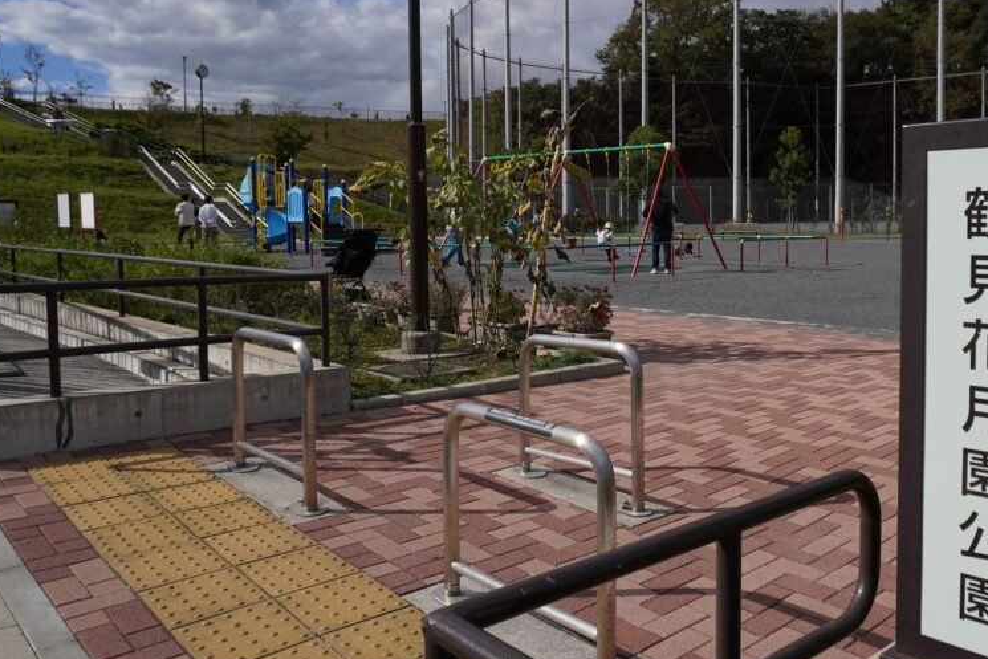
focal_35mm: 33
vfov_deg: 39.9
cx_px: 639
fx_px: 906
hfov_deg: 56.3
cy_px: 278
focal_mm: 16
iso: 200
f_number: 5.6
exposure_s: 1/3200
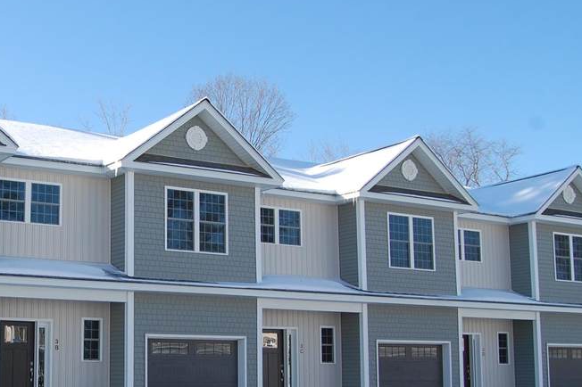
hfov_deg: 35.9
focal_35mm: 53
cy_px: 255
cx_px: 92
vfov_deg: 25.4
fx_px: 856
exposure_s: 1/250
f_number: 8
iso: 200
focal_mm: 18
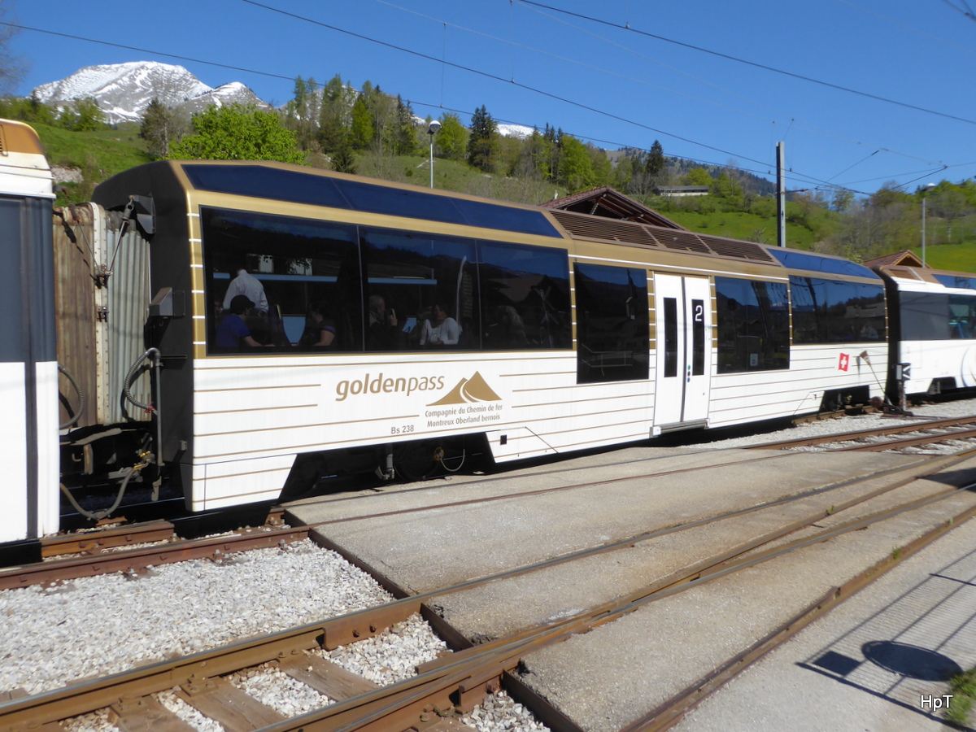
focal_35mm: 29
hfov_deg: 61.7
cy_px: 366
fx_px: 818
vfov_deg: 48.2
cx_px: 488
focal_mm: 5
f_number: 3.5
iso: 80
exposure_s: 1/1000
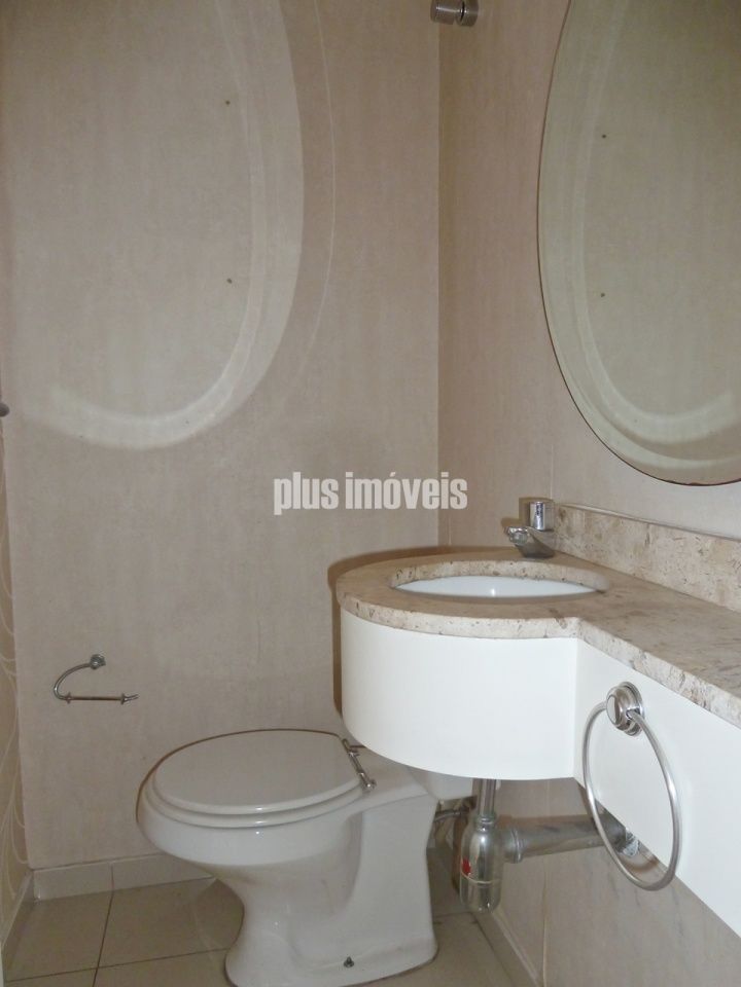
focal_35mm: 25
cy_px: 494
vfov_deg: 69.4
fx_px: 714
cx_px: 370
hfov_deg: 54.9
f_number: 3.3
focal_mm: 4.1
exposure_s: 1/30
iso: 125
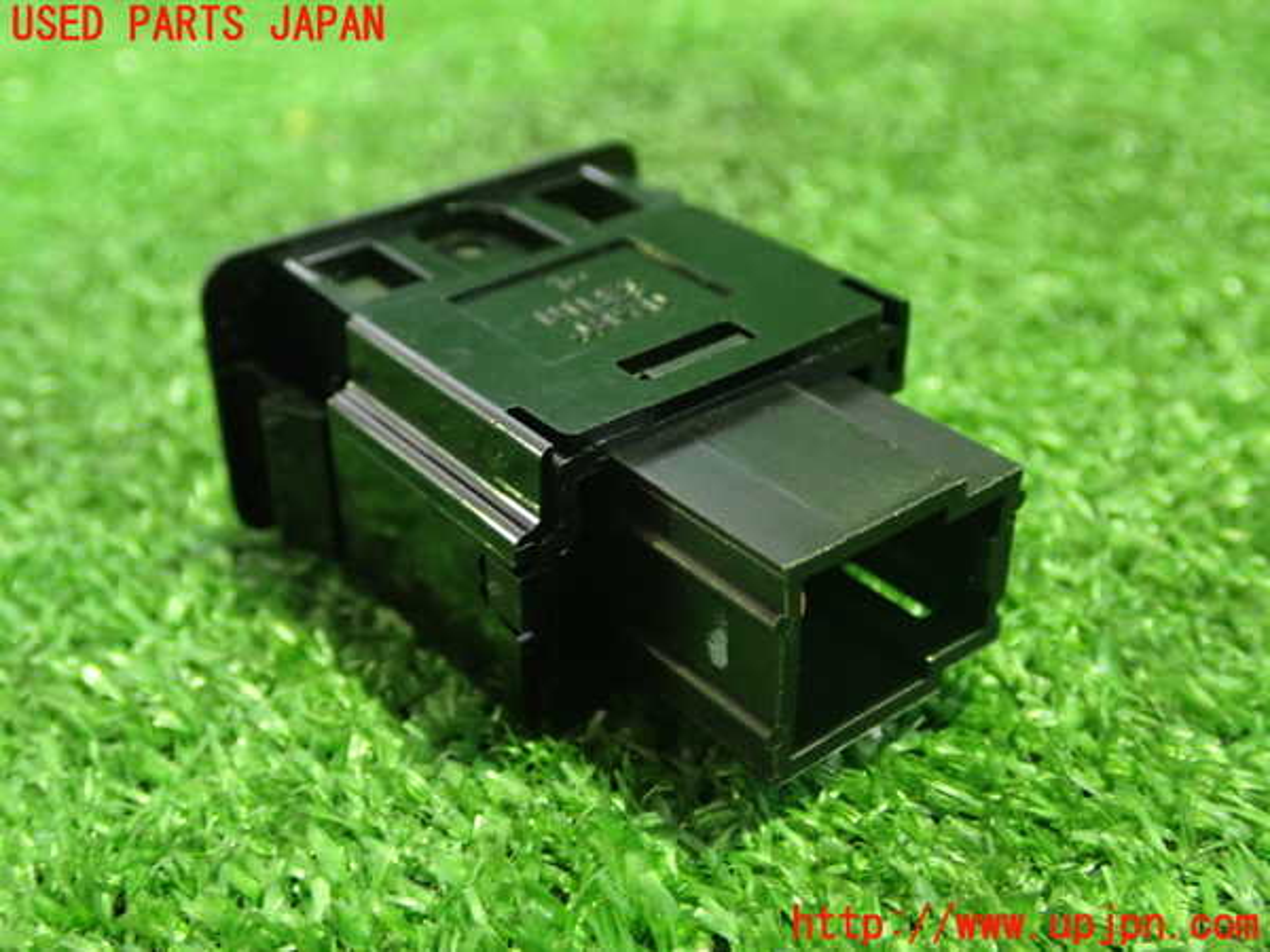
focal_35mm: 44
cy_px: 476
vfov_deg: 32.9
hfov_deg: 42.9
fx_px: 1614
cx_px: 635
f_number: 2.9
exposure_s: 1/10
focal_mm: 7.84
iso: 1000
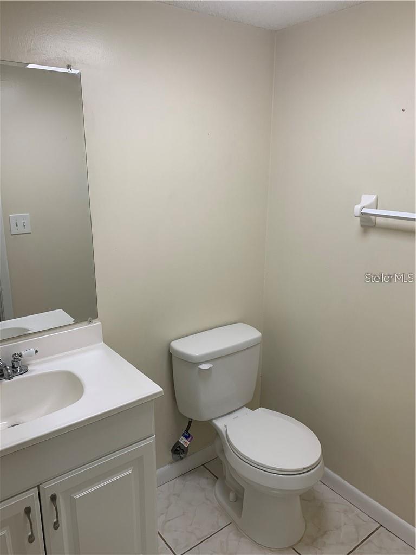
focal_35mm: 26
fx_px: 417
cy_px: 278
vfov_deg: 67.3
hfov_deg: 53.1
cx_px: 208
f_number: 1.8
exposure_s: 1/120
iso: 64
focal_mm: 4.25
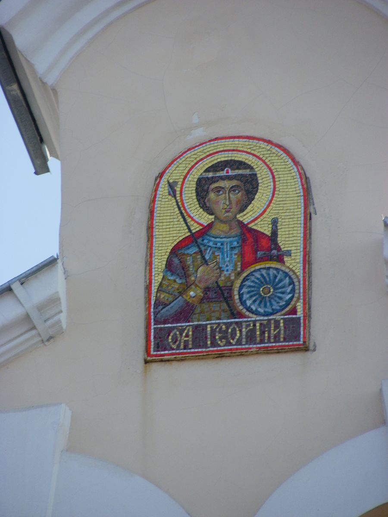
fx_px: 9326
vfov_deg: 3.2
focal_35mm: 624
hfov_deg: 2.4
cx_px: 194
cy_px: 258
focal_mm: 110.4
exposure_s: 1/160
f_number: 6.3
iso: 100
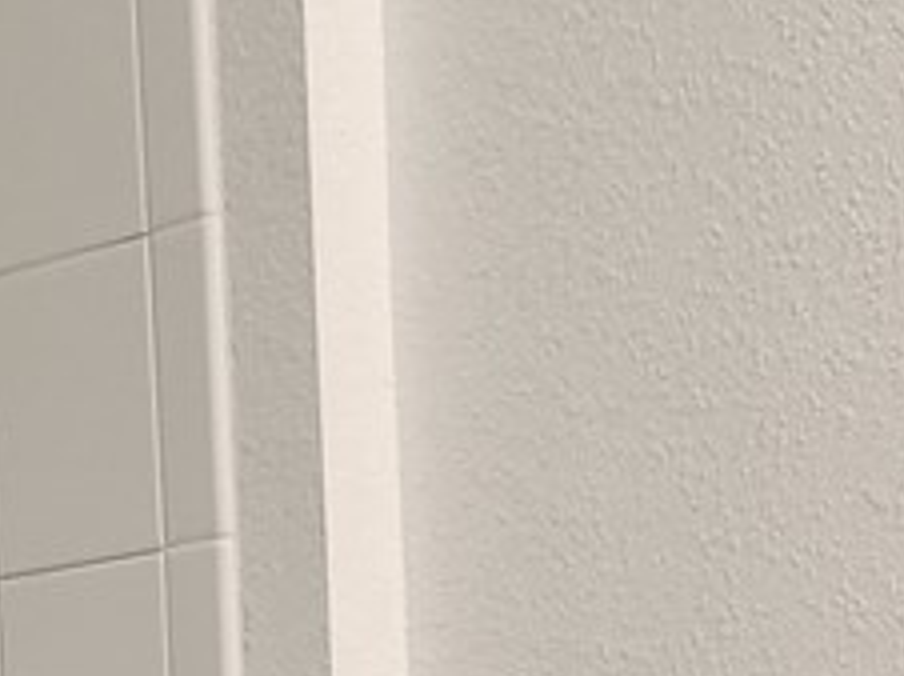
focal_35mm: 163
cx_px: 372
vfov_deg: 8.2
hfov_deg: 12.1
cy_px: 1752
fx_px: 4252
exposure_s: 1/120
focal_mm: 6.4
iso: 250
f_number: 1.8
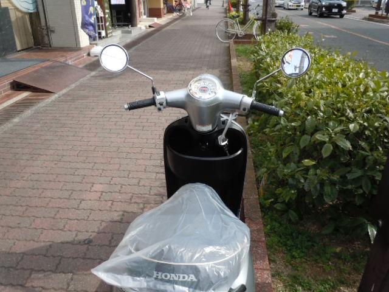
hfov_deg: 63.4
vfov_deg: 49.7
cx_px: 194
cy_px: 146
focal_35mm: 28
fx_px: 315
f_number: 3.7
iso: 100
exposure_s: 1/320
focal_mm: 5
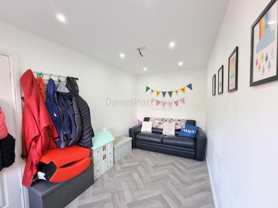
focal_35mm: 13
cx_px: 139
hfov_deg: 106.2
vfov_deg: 89.9
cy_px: 104
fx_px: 104
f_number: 2.2
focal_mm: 2.2
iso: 160
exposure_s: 1/50
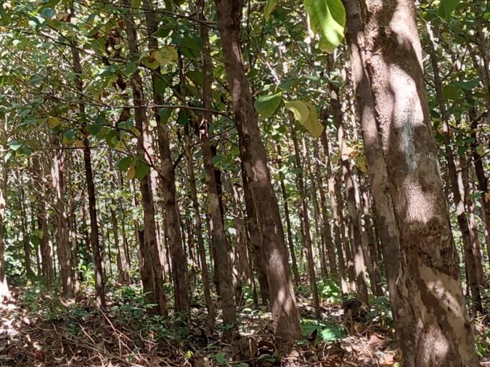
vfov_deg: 15.6
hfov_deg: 19.1
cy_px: -78
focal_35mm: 91
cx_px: -223
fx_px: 1288
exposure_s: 1/124
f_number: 1.8
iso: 40
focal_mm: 5.23
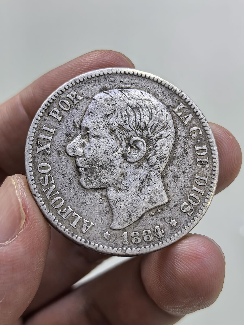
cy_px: 162
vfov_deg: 35.5
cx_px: 122
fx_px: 508
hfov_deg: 27.0
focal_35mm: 54
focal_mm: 6.98
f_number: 2
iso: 400
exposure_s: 1/25
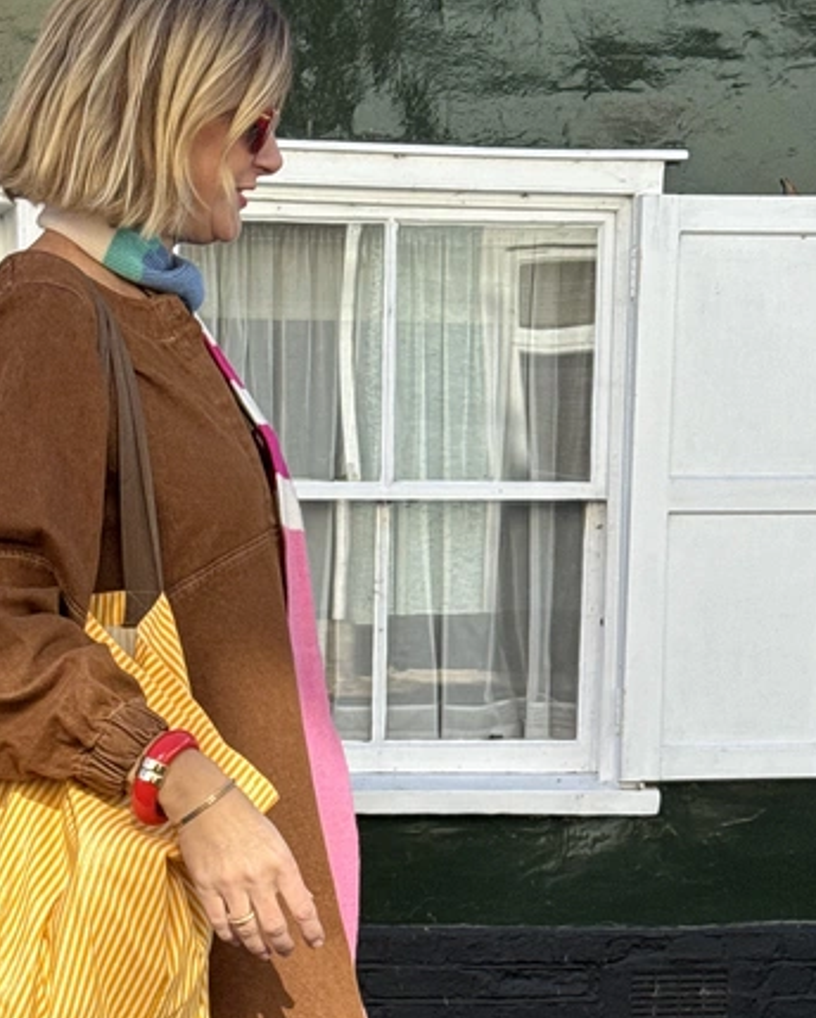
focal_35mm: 96
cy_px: 928
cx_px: 301
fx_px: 2894
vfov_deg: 19.6
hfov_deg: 16.0
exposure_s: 1/1395
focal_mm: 6.76
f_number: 1.78
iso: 64
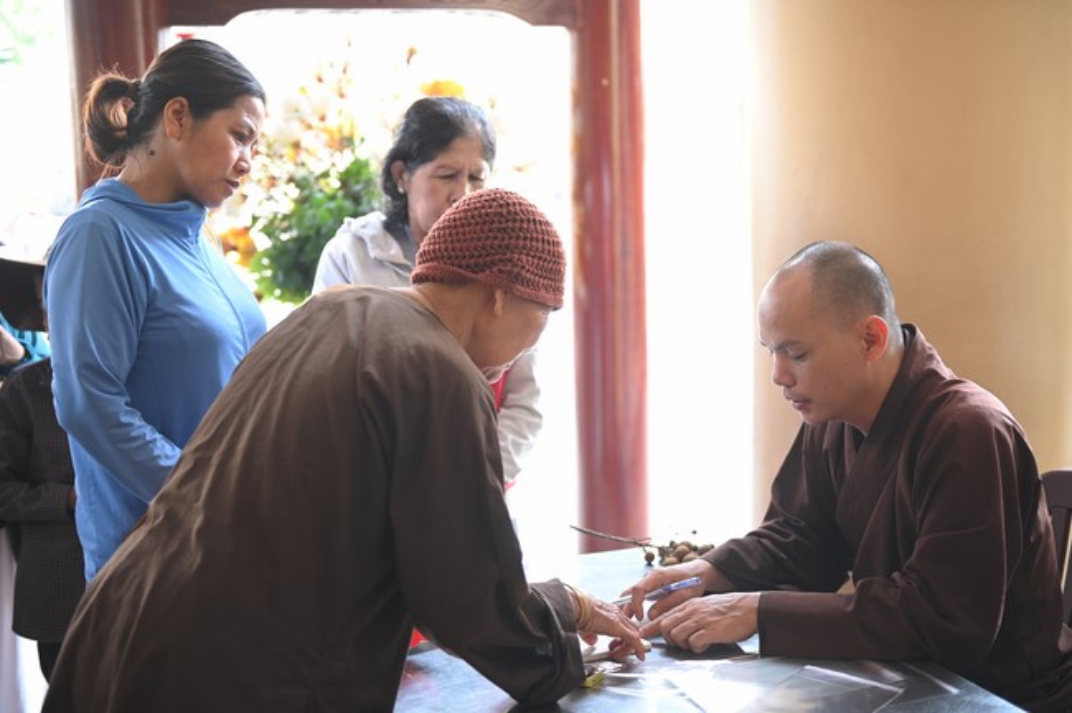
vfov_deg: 28.0
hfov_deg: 41.2
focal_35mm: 48
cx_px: 536
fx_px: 1428
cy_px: 356
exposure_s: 1/100
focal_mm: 48
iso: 1000
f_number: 2.8
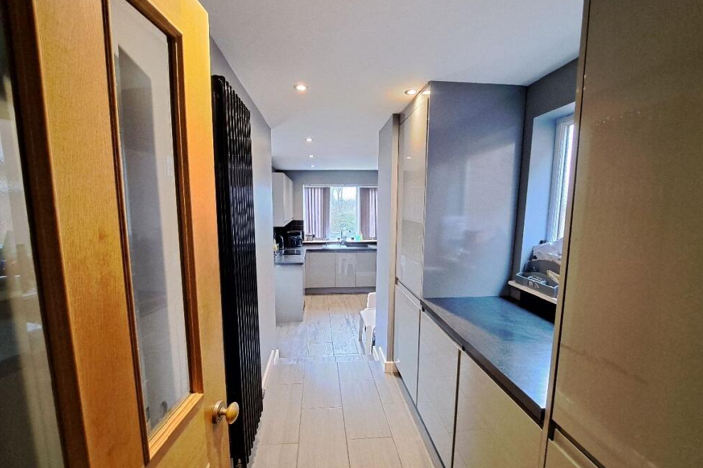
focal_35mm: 14
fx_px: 273
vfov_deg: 81.2
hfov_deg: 104.3
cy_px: 242
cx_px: 345
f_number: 2.2
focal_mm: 1.74
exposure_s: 1/25
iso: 250
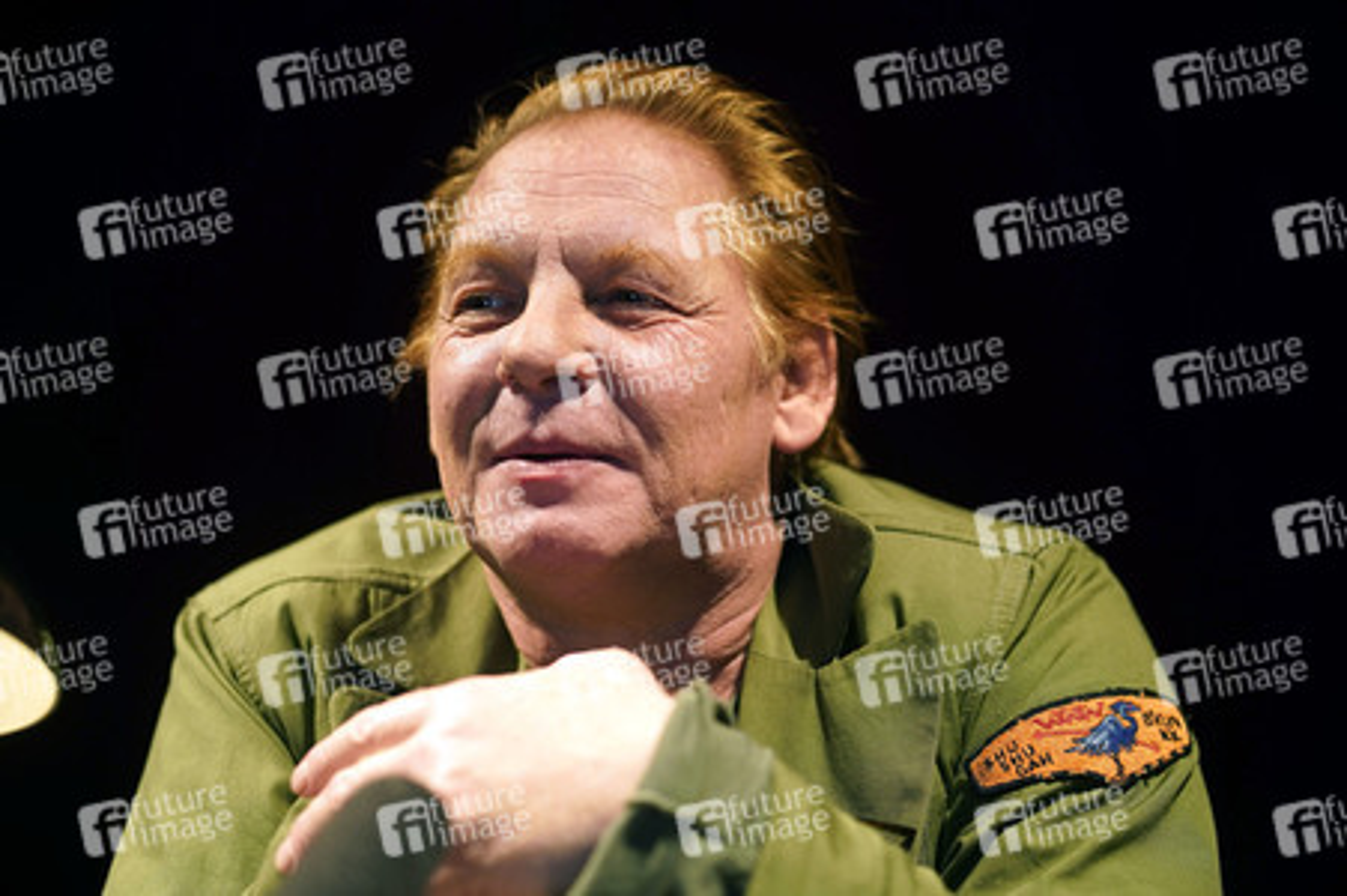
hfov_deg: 23.9
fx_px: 3178
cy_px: 448
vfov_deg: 16.0
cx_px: 674
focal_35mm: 85
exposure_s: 1/200
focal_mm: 85
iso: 640
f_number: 2.5
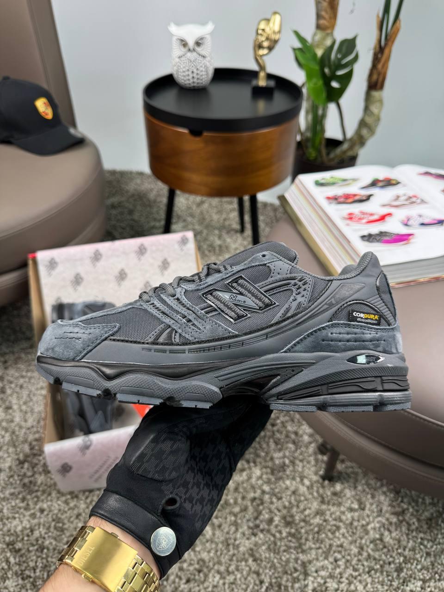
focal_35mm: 26
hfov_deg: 53.1
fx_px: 445
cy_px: 296
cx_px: 222
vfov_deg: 67.3
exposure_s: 1/590
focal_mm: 3.82
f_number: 2.2
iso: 100
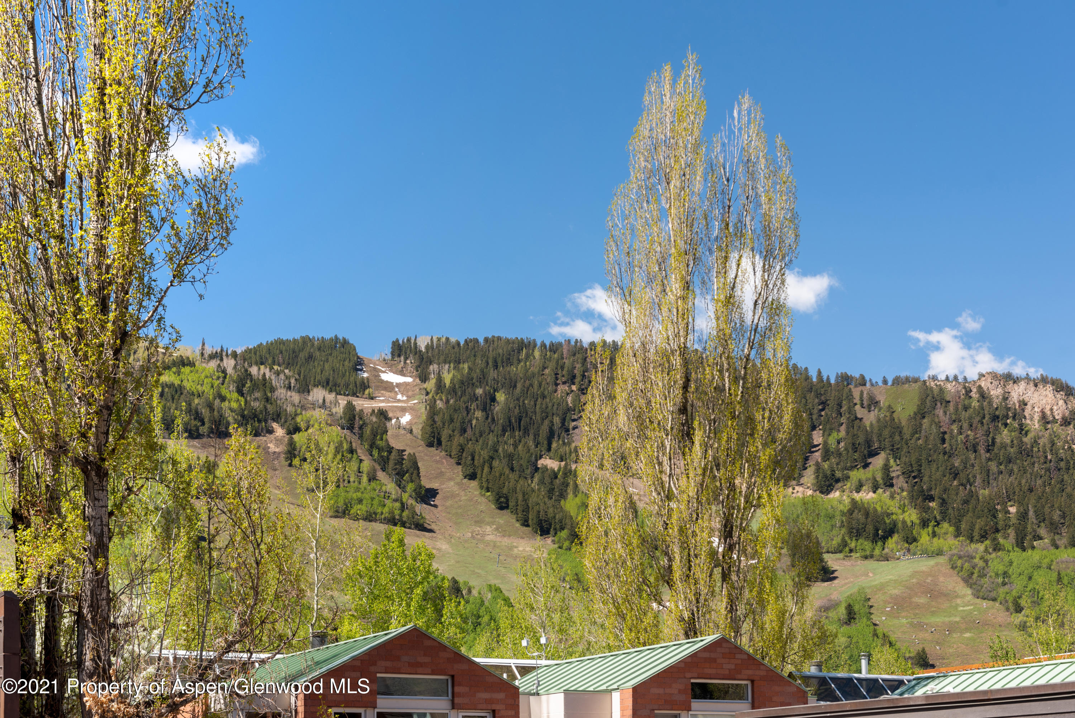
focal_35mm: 48
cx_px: 538
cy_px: 359
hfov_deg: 41.1
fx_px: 1434
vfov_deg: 28.1
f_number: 7.1
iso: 160
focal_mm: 48
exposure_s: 1/320
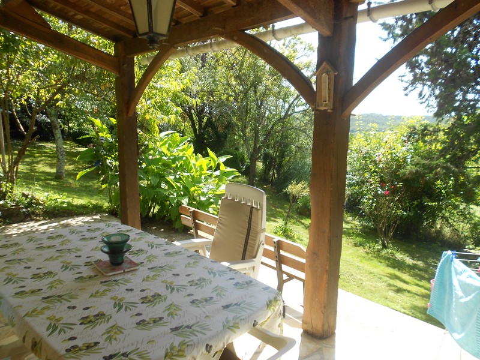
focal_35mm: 26
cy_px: 180
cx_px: 240
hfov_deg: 67.3
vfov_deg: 53.1
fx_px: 361
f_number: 3.2
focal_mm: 4.6
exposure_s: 1/200
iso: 80
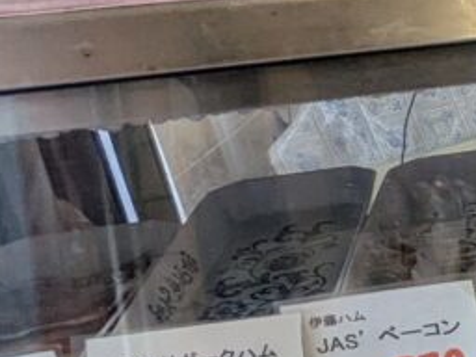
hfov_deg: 15.2
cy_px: 292
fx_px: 1100
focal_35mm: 80
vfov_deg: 18.2
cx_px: 1116
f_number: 2.2
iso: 83
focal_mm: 2.35
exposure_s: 1/120
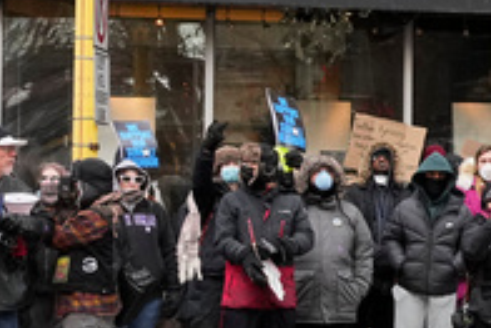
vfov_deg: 9.7
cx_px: 879
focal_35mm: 141
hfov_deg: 13.1
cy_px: 156
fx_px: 1924
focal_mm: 27
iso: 1250
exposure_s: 1/1250
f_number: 3.2
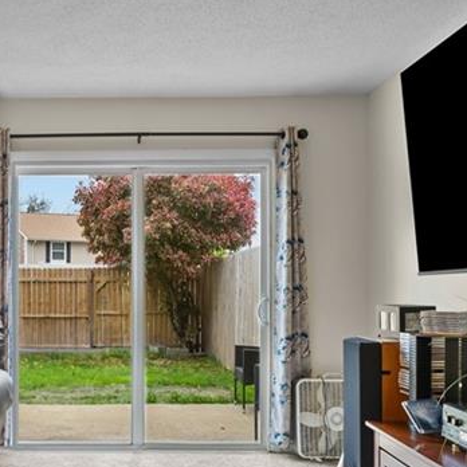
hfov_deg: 40.2
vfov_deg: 41.0
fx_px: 611
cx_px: 94
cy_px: 333
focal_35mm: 40
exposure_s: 1/15
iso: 640
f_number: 7.1
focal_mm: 16
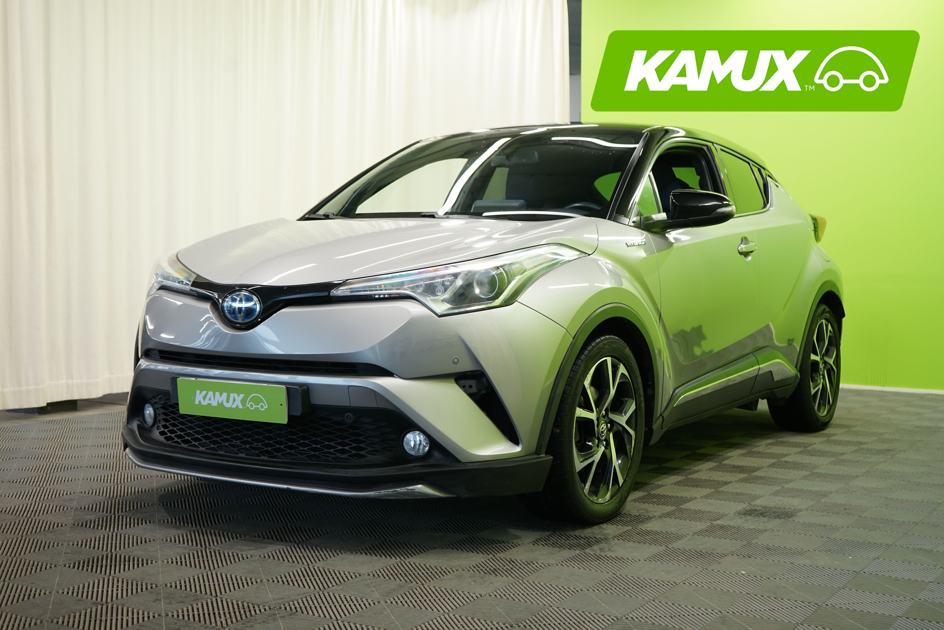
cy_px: 315
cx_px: 472
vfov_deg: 28.6
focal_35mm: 47
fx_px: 1232
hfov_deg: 41.9
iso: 500
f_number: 4.5
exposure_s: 1/30
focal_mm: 47
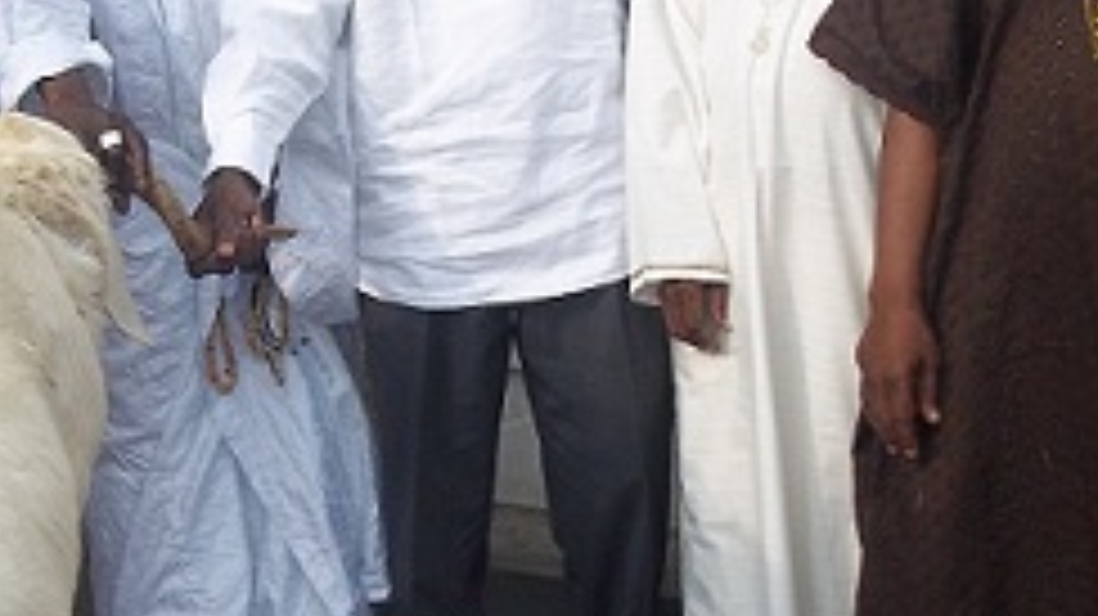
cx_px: 378
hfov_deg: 23.6
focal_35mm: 90
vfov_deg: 13.4
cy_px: 283
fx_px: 2619
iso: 80
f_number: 8
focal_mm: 6.5
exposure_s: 1/125
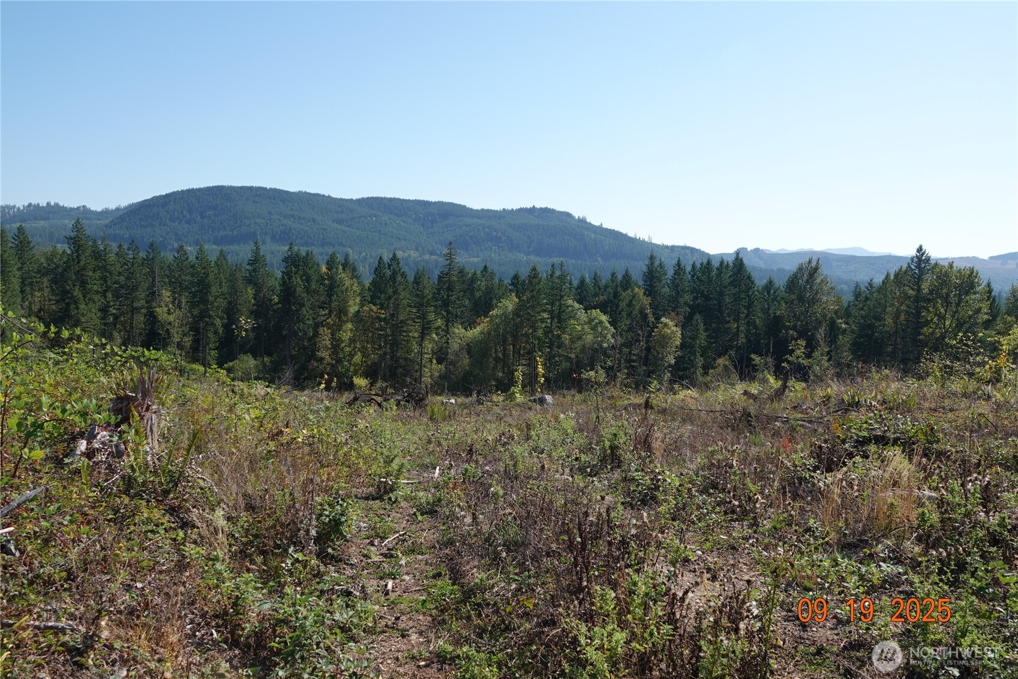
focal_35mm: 31
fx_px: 876
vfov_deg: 42.3
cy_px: 340
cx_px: 509
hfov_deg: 60.3
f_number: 4
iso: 100
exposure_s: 1/640
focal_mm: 11.26
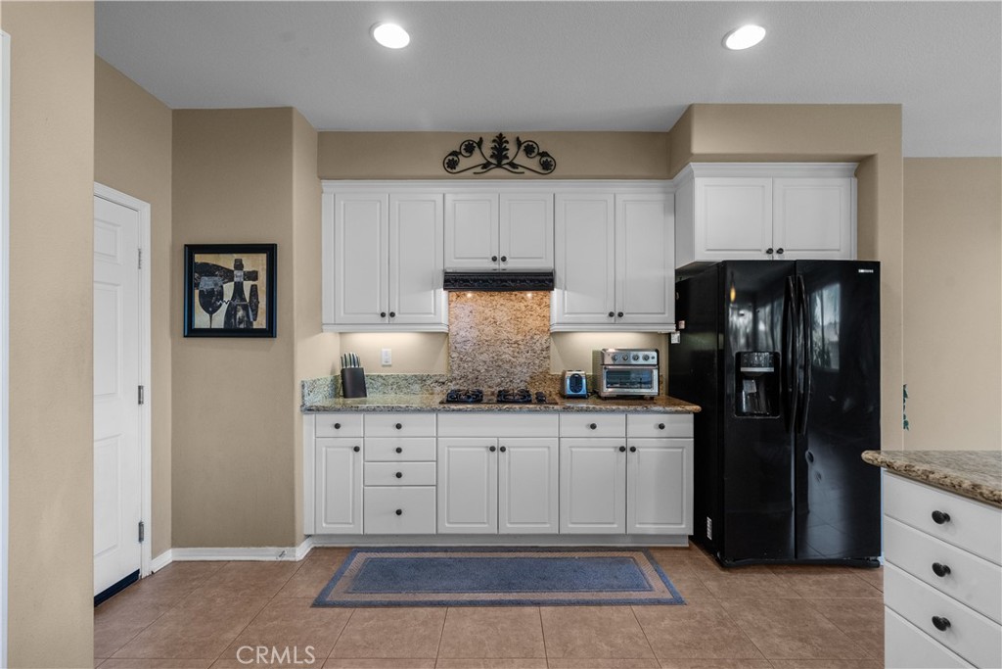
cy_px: 334
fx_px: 445
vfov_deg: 73.8
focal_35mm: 16
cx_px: 501
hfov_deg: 96.7
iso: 2000
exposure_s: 1/13
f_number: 8
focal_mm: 16
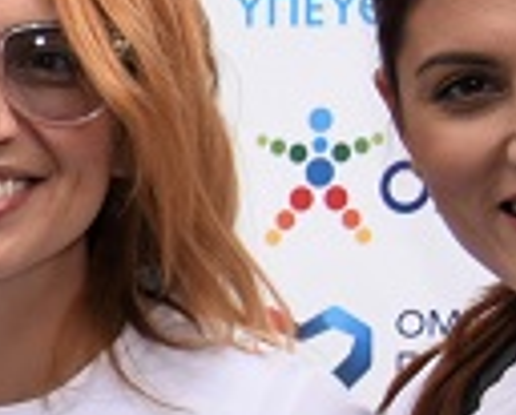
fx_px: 3643
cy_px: 500
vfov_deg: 6.5
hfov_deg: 7.3
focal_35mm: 238
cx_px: -951
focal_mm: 31
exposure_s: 1/3200
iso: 1600
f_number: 4
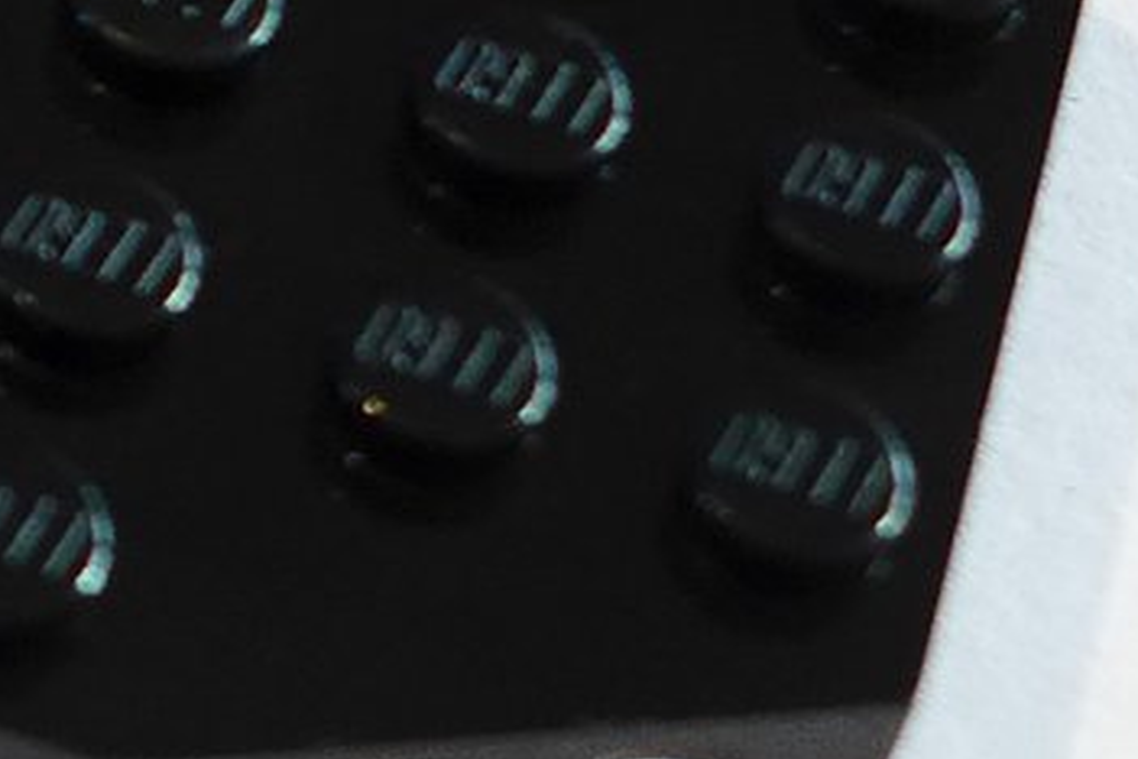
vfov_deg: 5.1
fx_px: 8503
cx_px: -1517
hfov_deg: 7.2
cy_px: -350
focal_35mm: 269
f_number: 2.8
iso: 400
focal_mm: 9.8
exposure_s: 1/13
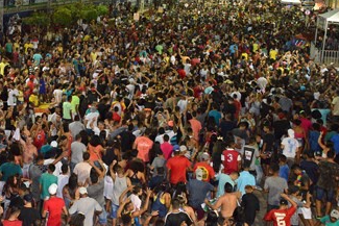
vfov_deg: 22.0
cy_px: 41
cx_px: 21
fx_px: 575
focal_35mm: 61
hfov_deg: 31.0
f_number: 4.5
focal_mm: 31
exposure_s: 1/125
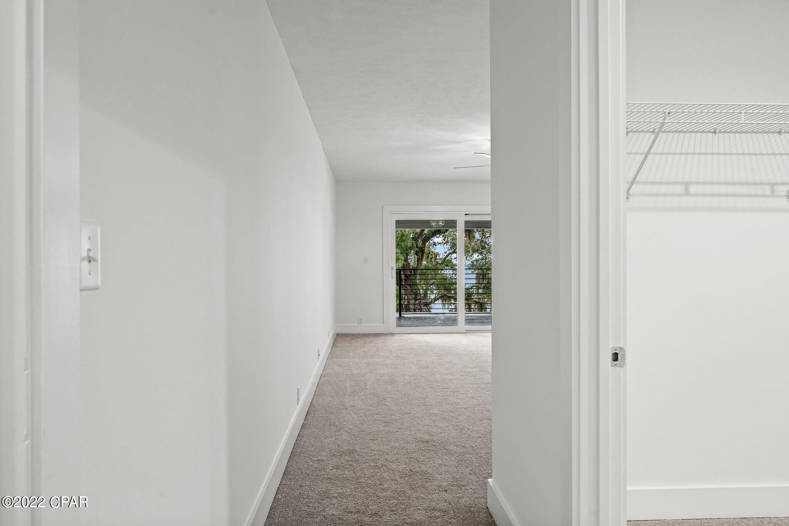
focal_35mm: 22
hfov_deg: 78.3
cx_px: 394
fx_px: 484
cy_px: 263
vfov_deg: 57.0
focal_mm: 22.1
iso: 400
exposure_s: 1/2
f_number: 8
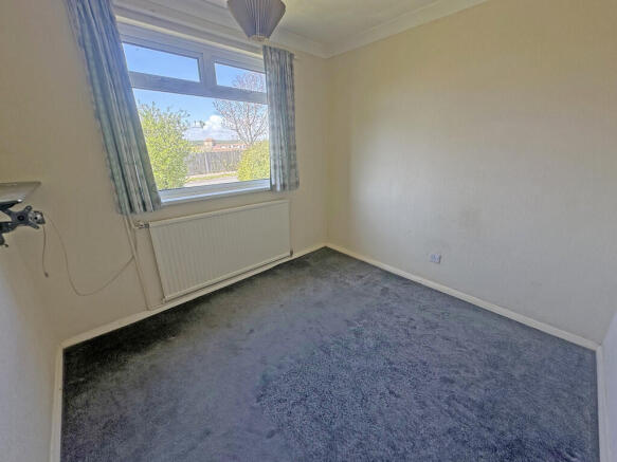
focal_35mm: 14
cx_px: 308
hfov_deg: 102.1
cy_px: 231
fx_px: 249
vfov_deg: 85.7
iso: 40
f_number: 2.2
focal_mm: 2.22
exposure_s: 1/214
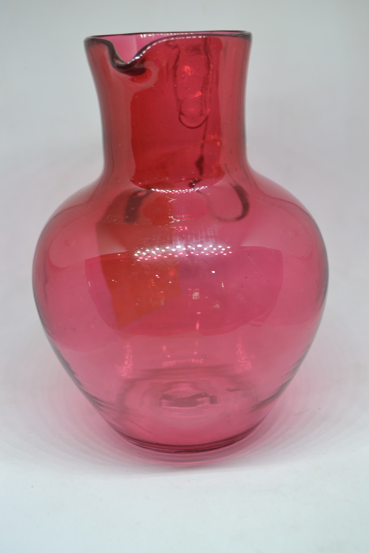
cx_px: 184
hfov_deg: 28.1
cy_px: 276
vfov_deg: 41.1
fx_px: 738
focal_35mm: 48
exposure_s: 1/40
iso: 400
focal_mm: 32
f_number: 5
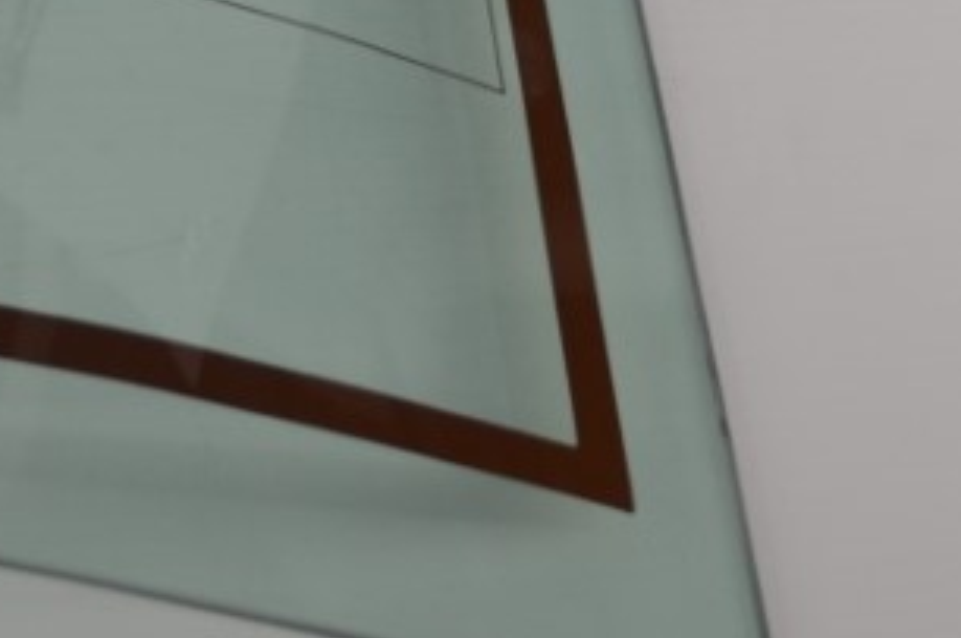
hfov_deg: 16.2
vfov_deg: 10.5
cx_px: 116
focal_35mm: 125
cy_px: -393
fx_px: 3332
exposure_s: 1/80
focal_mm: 22
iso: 400
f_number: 4.5
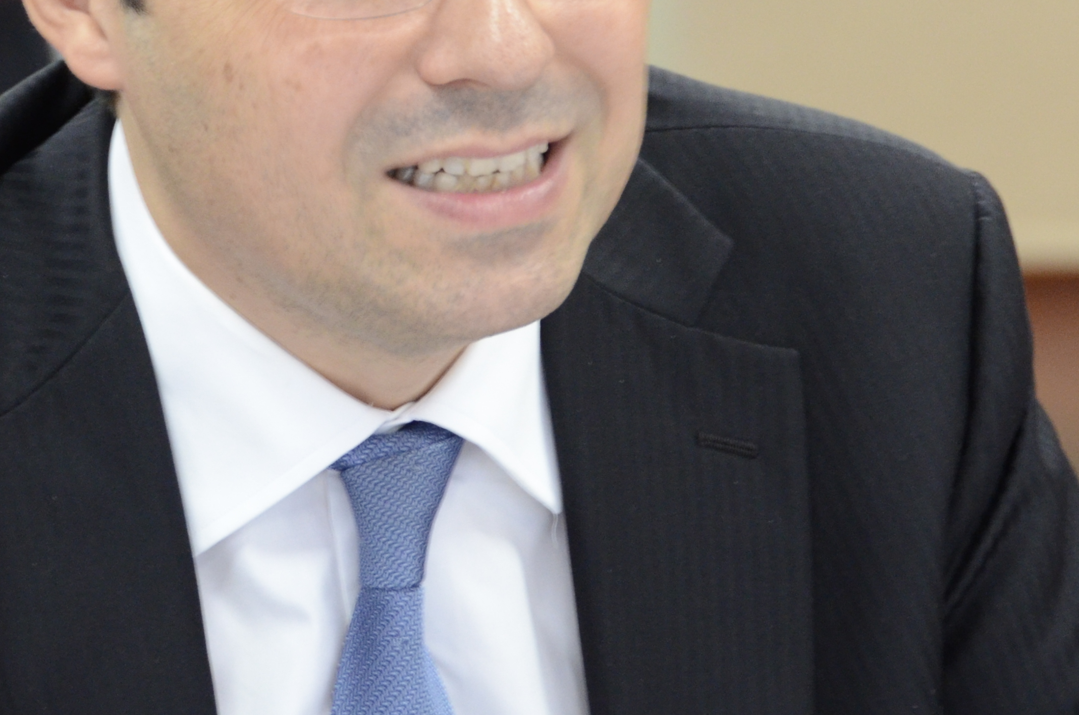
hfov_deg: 4.5
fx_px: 13704
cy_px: 207
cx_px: 469
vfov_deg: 3.0
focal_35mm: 458
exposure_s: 1/50
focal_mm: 135
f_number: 5.6
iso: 1600
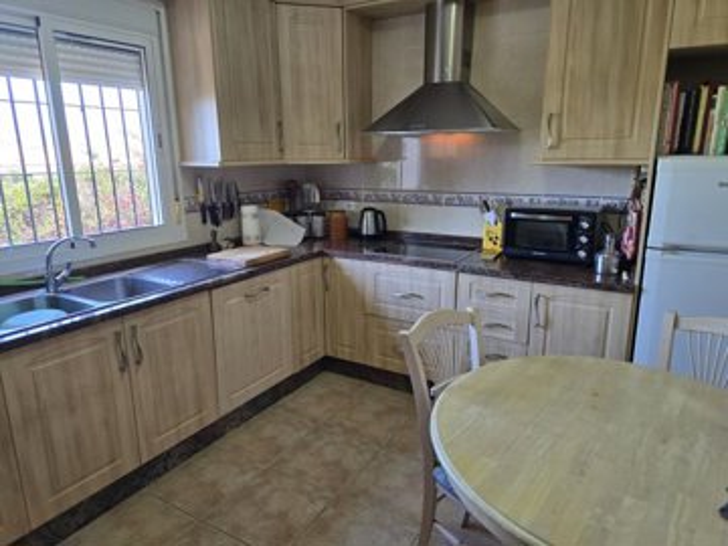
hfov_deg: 73.9
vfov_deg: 58.9
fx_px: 484
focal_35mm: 23
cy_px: 273
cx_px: 364
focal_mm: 6.3
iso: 100
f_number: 1.7
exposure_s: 1/100
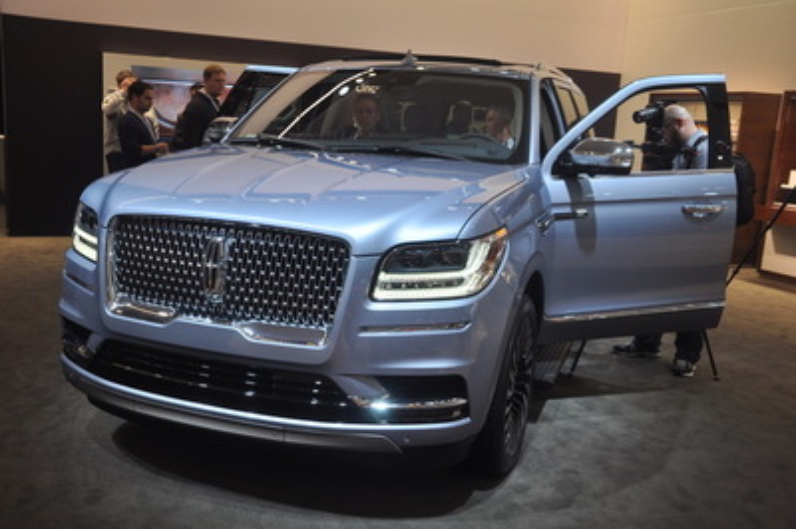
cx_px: 398
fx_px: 828
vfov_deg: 35.4
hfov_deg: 51.3
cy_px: 264
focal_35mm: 38
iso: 400
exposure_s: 1/60
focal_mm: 25
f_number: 8
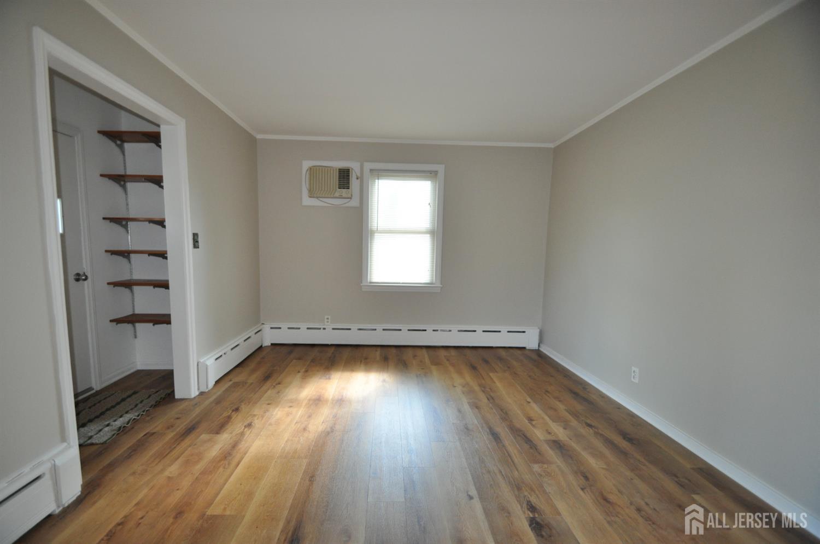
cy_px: 272
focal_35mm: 15
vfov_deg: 77.1
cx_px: 410
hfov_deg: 100.5
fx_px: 341
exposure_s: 1/60
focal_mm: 10
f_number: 3.5
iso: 800
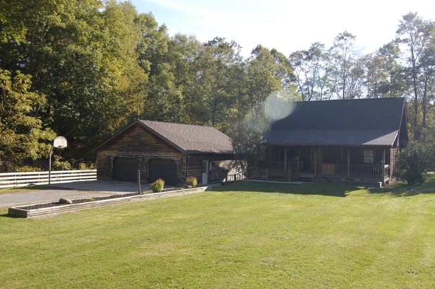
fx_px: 374
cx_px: 223
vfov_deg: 42.3
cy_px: 143
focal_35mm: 31
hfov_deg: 60.3
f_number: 8
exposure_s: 1/180
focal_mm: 20
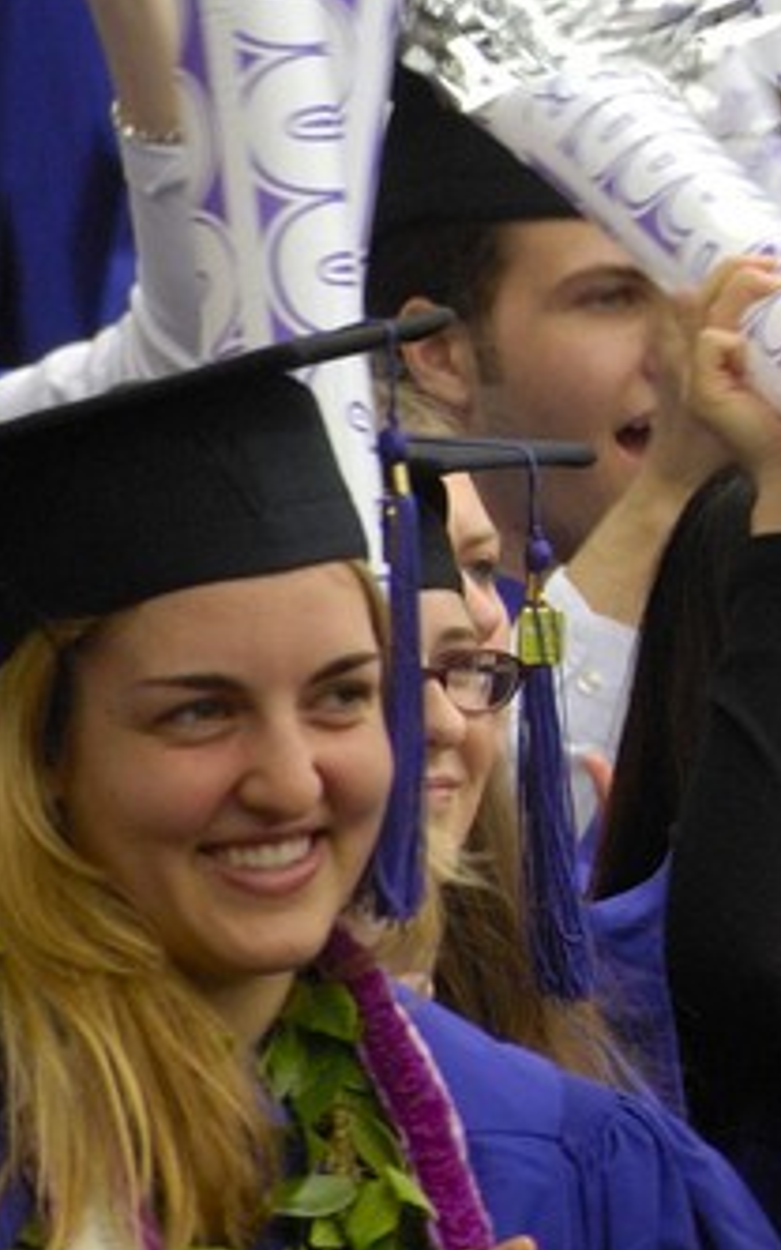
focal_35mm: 1467
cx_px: 2779
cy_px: 23
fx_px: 49981
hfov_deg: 0.9
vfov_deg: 1.4
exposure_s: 1/200
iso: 200
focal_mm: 200
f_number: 6.7
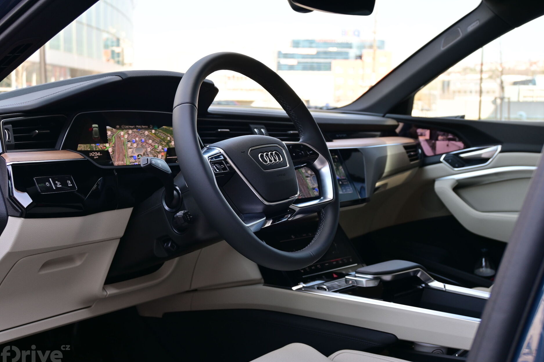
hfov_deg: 47.6
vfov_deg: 32.8
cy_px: 185
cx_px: 274
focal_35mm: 41
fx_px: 616
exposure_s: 1/100
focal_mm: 26.5
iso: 100
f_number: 5
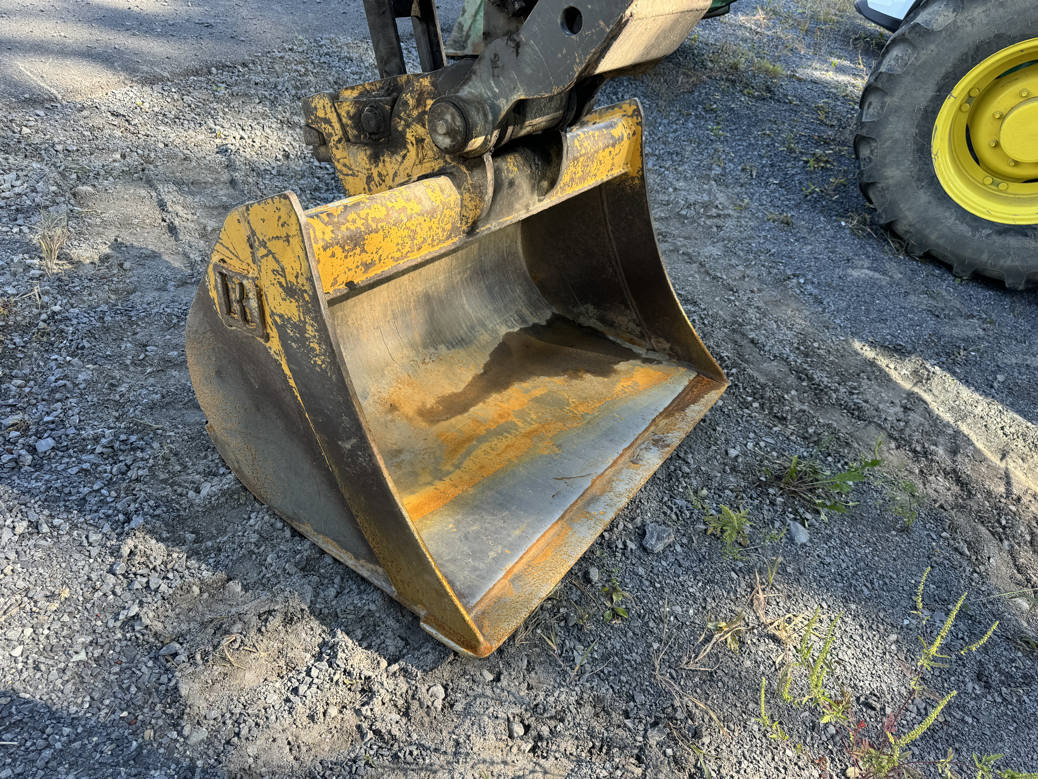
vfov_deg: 56.8
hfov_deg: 71.6
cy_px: 390
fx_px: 720
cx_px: 519
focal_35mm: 24
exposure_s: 1/436
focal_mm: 6.76
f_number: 1.78
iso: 80
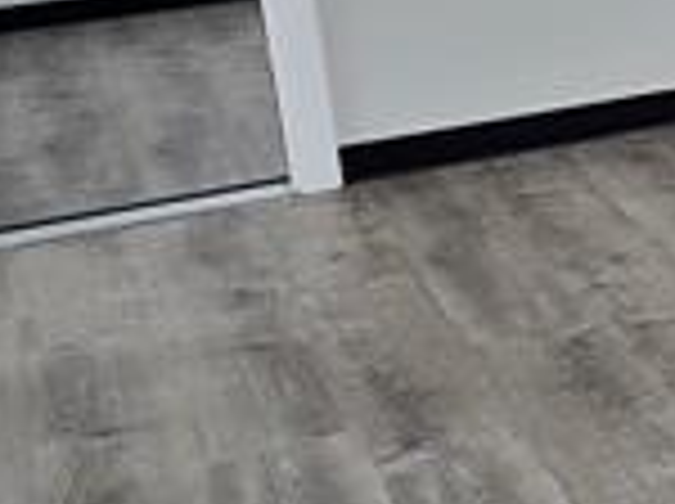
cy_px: -108
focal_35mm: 89
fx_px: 1733
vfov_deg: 15.9
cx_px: 1778
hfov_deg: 13.3
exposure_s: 1/60
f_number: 2.2
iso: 50
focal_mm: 2.2
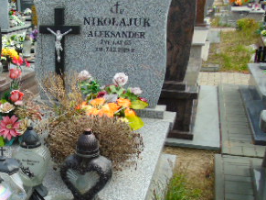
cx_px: 41
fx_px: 422
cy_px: 151
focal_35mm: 55
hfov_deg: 33.6
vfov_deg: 26.2
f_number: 3.4
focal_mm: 4.4
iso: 80
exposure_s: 1/640
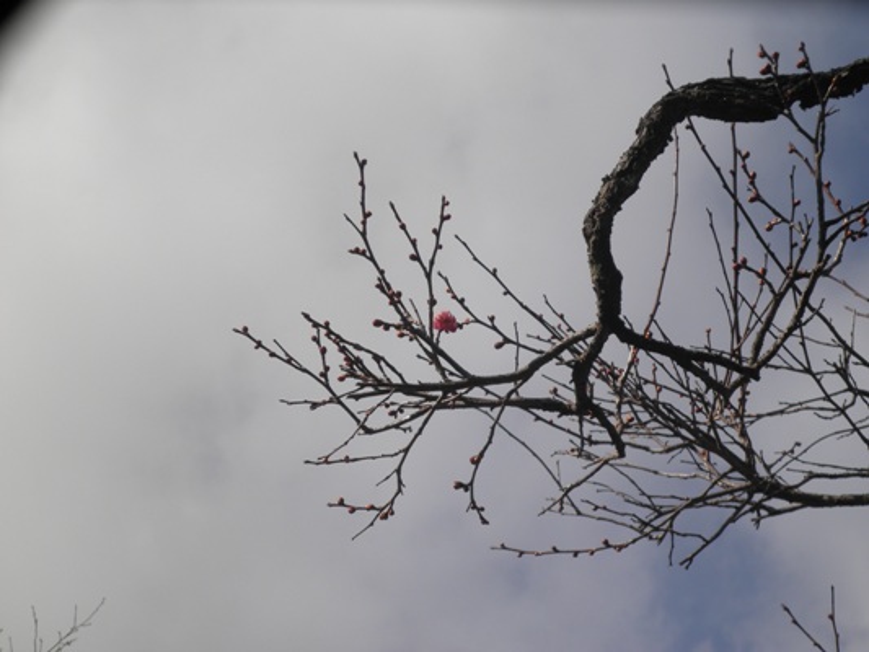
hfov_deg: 22.5
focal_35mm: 87
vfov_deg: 17.0
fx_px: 2185
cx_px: 434
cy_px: 326
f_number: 13.9
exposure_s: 1/100
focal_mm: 15.4
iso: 64
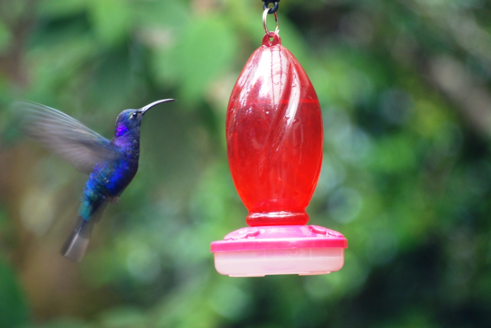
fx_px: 4505
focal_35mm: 330
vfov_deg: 4.2
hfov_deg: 6.2
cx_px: 246
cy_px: 164
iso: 400
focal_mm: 220
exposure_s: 1/50
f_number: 5.3
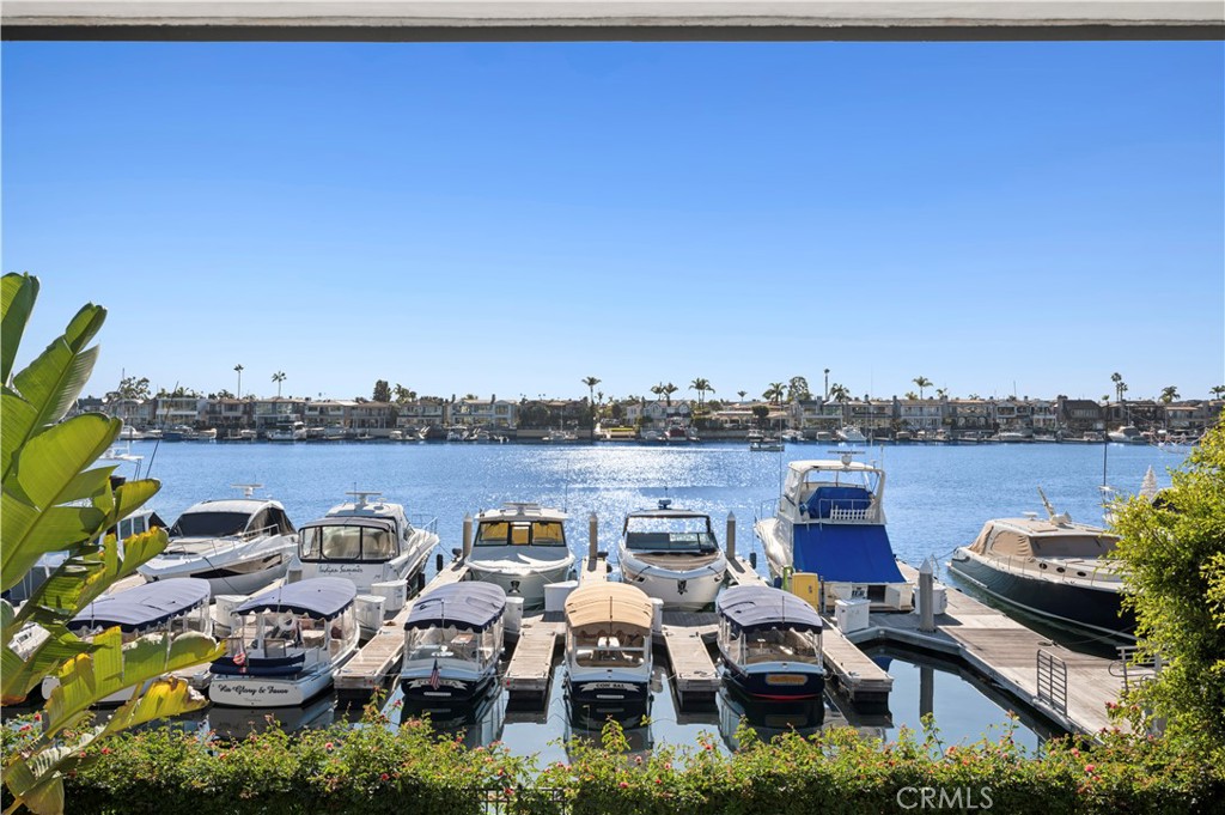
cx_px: 612
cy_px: 408
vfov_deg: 44.9
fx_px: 986
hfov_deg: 63.7
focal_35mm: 29
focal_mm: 29
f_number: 9
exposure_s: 1/125
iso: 80
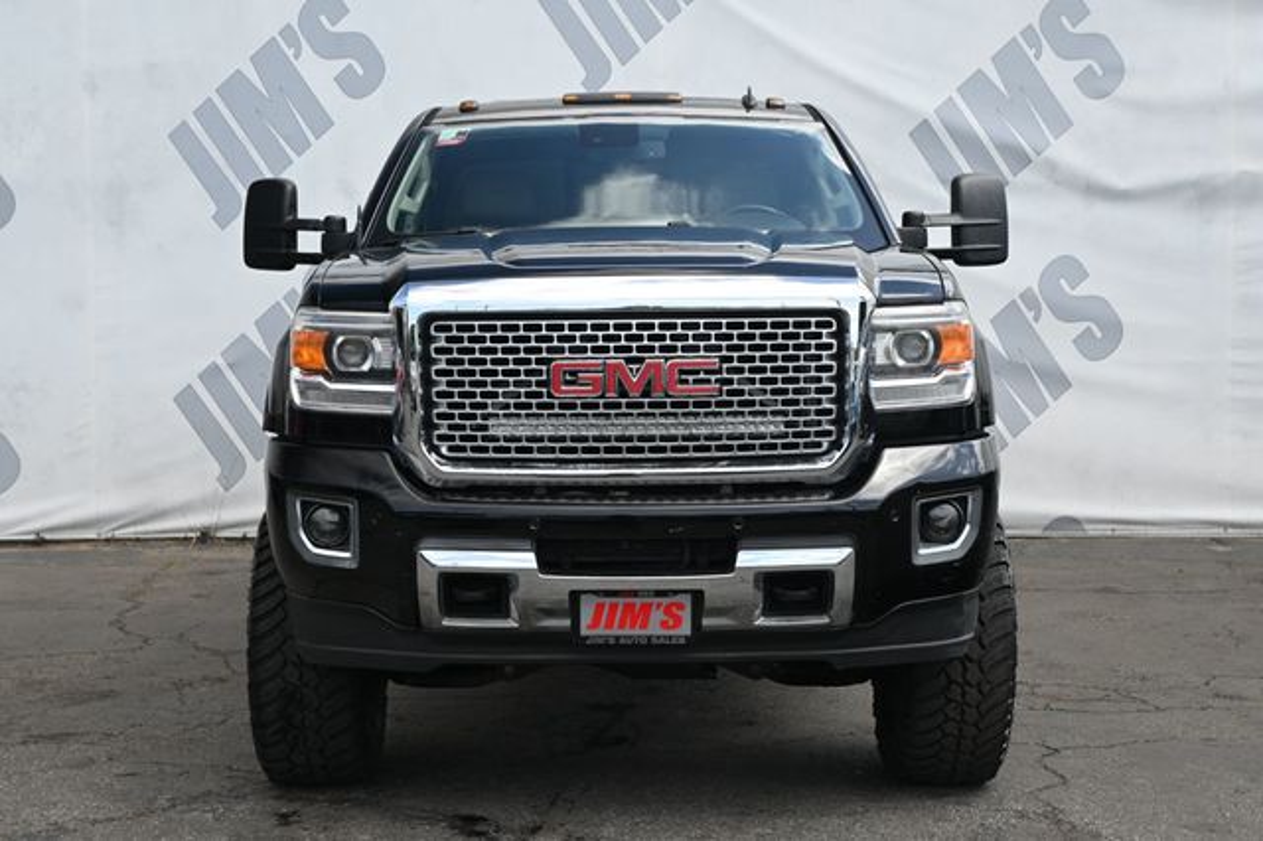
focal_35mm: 62
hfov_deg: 32.6
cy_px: 420
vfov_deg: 22.1
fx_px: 2156
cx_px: 632
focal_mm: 41
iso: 180
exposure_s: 1/250
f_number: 5.6
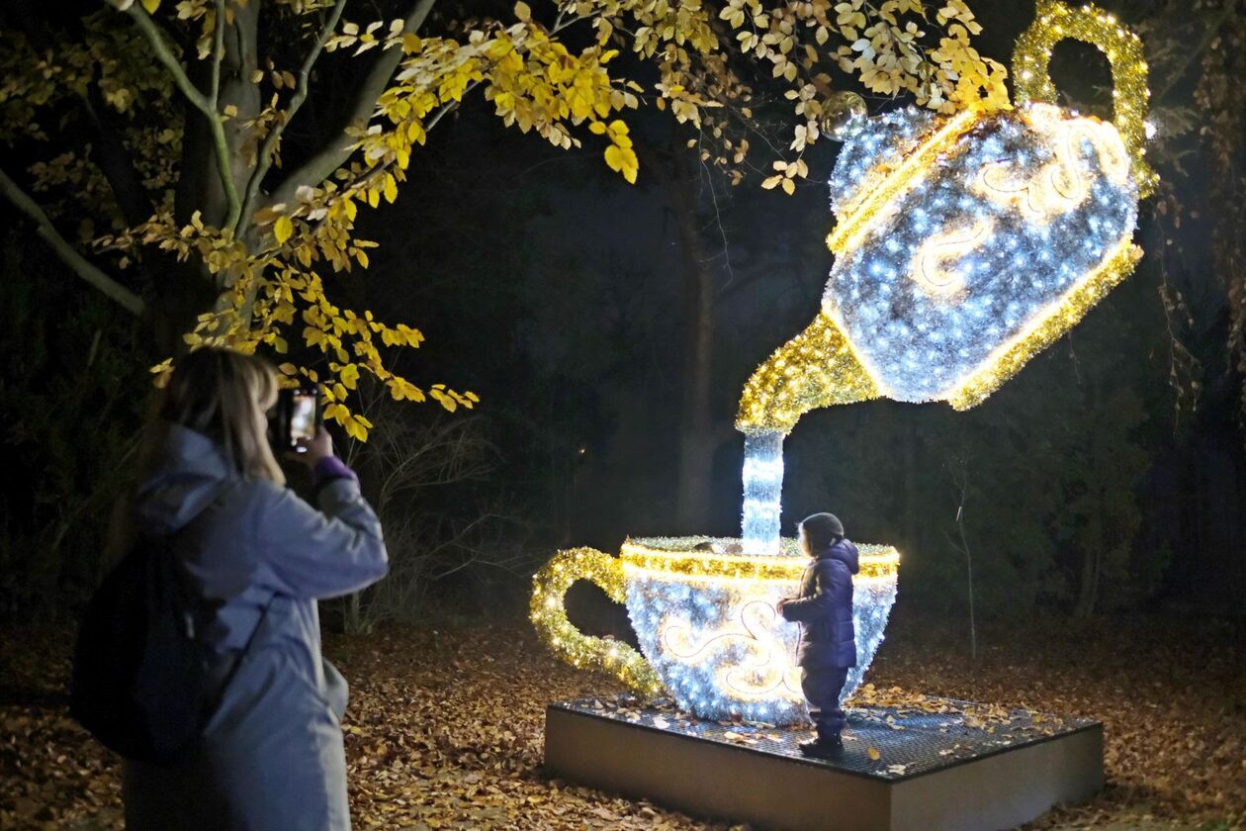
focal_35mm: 35
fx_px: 1211
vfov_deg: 37.9
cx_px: 623
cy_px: 416
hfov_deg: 54.4
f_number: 1.4
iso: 3200
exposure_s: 1/220
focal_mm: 23
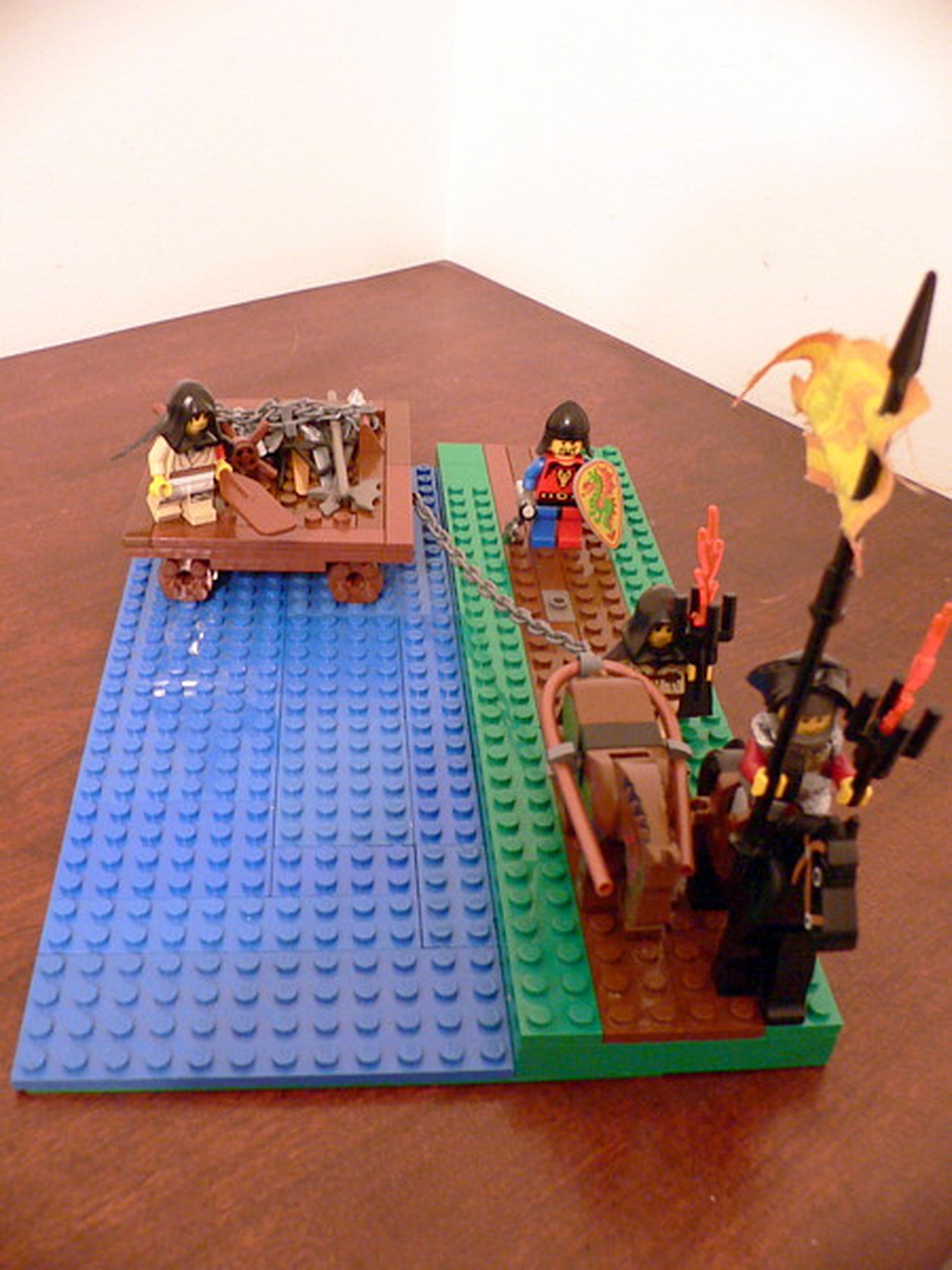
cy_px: 635
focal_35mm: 35
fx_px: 1283
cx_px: 476
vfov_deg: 52.6
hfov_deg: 40.7
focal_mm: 4.6
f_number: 2.8
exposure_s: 1/4
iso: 200
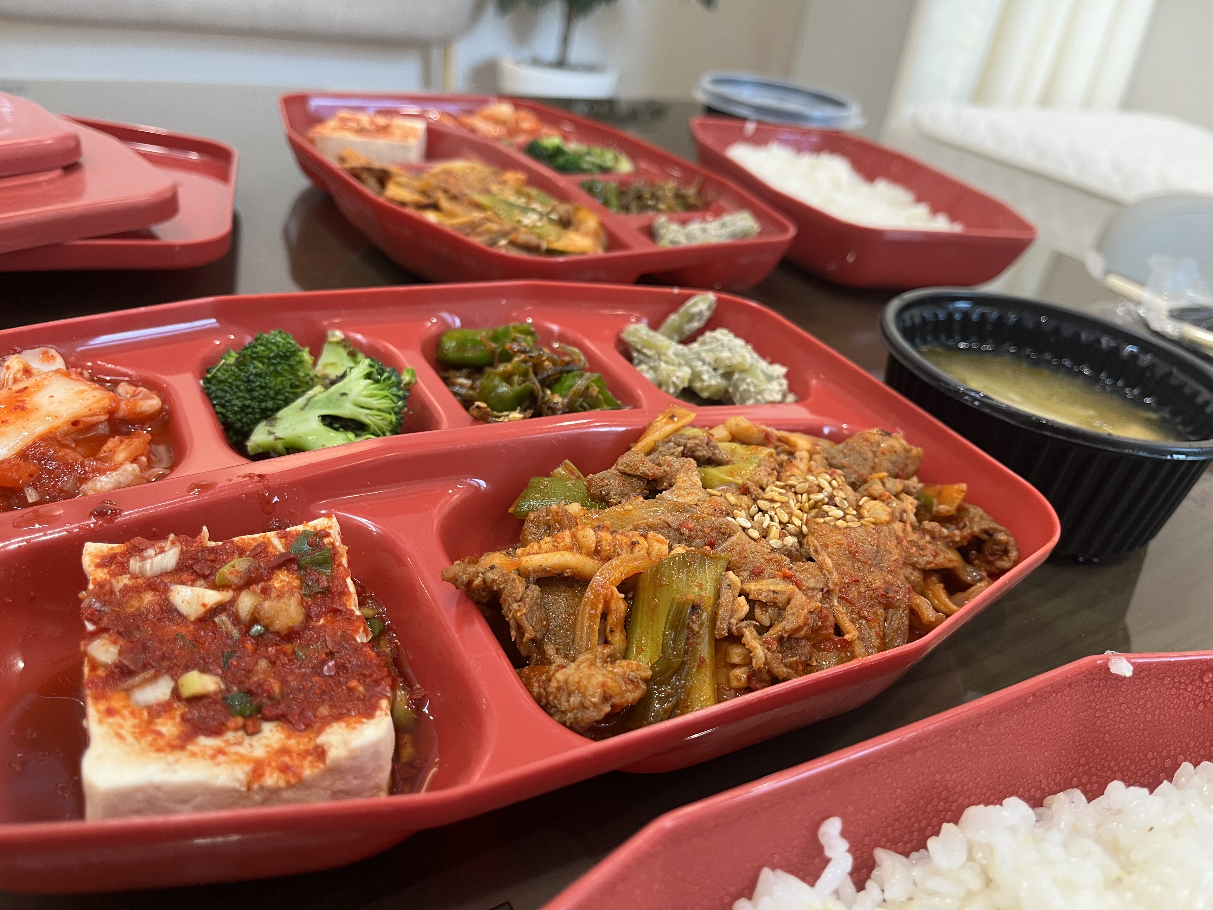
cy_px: 455
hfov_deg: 67.3
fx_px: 911
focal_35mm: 26
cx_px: 606
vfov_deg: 53.1
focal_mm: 5.1
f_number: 1.6
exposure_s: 1/60
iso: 100
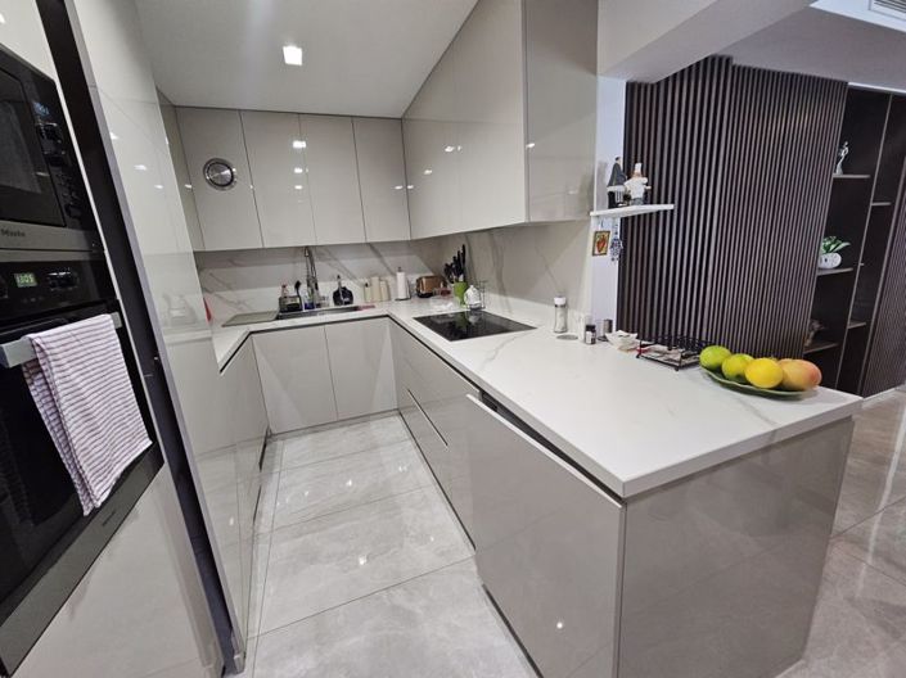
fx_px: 340
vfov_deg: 89.9
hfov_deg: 106.2
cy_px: 339
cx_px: 453
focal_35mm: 13
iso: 320
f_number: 2.2
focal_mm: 2.2
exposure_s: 1/71
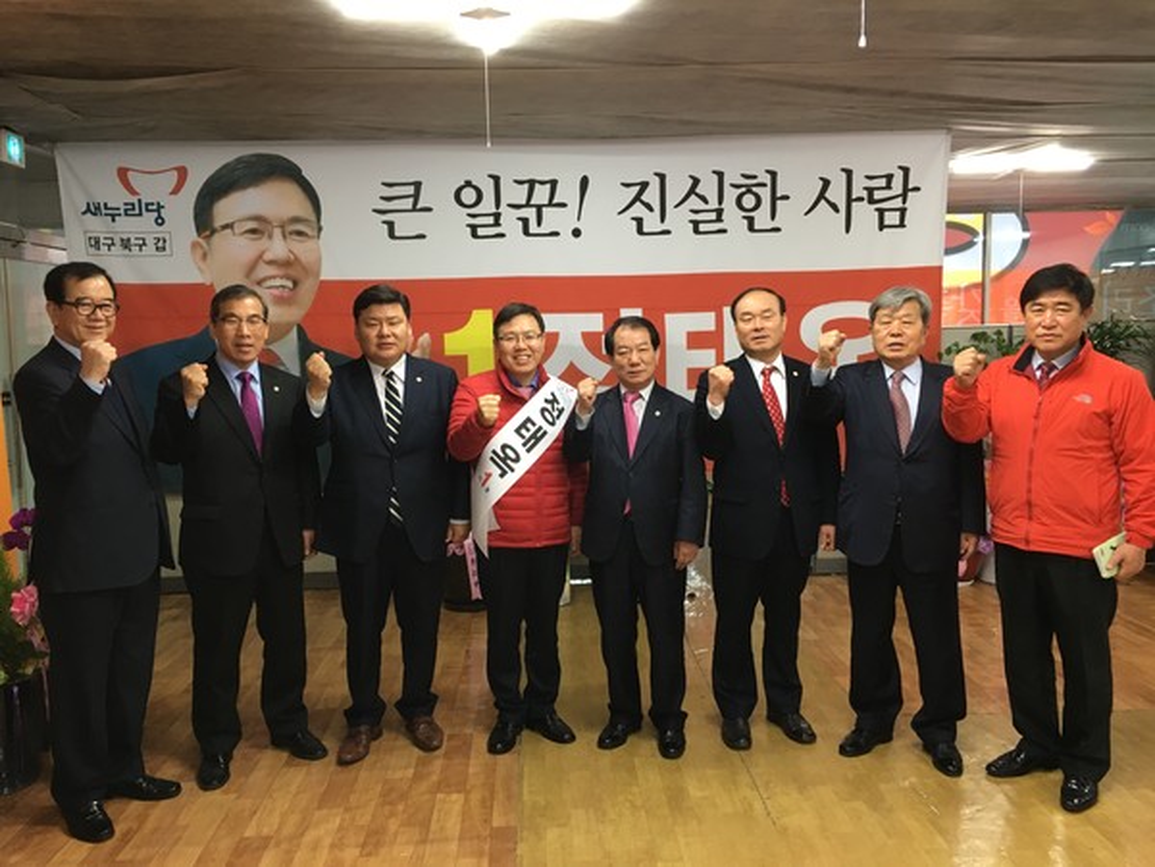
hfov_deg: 61.7
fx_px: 968
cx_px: 578
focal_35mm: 29
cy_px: 434
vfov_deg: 48.2
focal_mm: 4.15
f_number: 2.2
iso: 80
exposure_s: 1/30
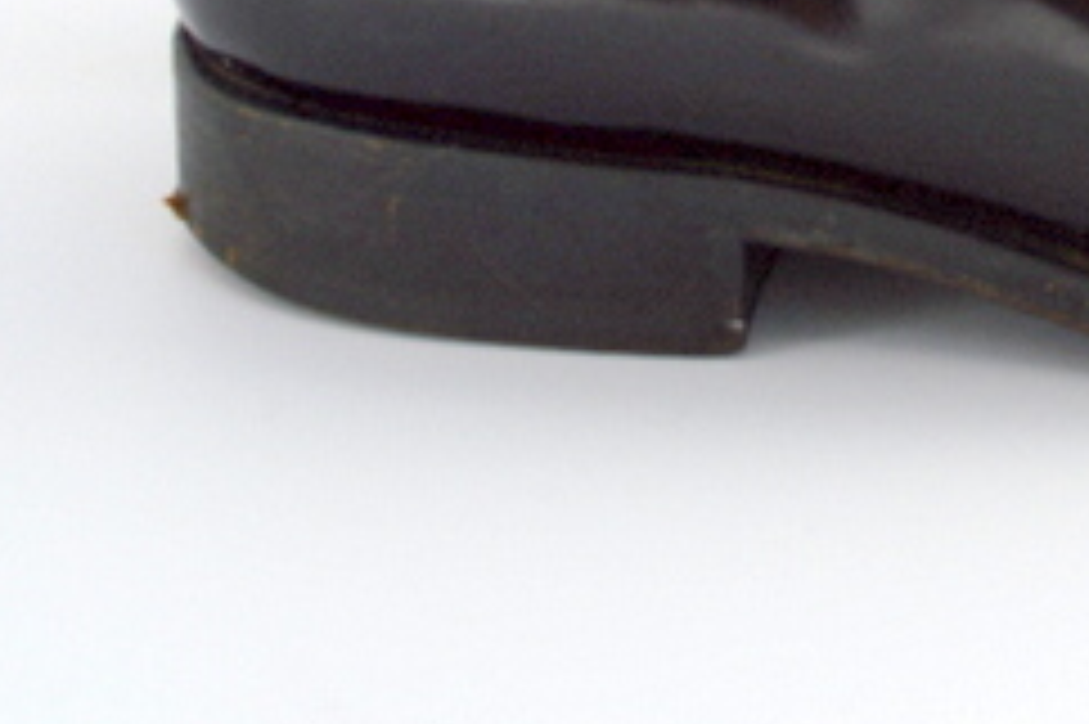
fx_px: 3144
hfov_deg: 18.9
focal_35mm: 104
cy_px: -211
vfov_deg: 12.7
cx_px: 1166
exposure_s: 1/160
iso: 100
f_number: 6.3
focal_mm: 24
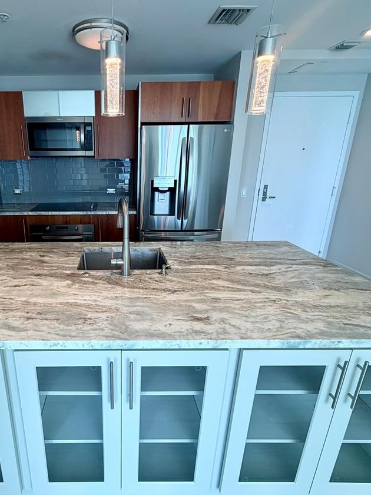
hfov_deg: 63.5
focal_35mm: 20
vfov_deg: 81.7
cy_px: 245
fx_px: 286
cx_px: 110
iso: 100
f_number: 2.2
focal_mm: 2.22
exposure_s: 1/120
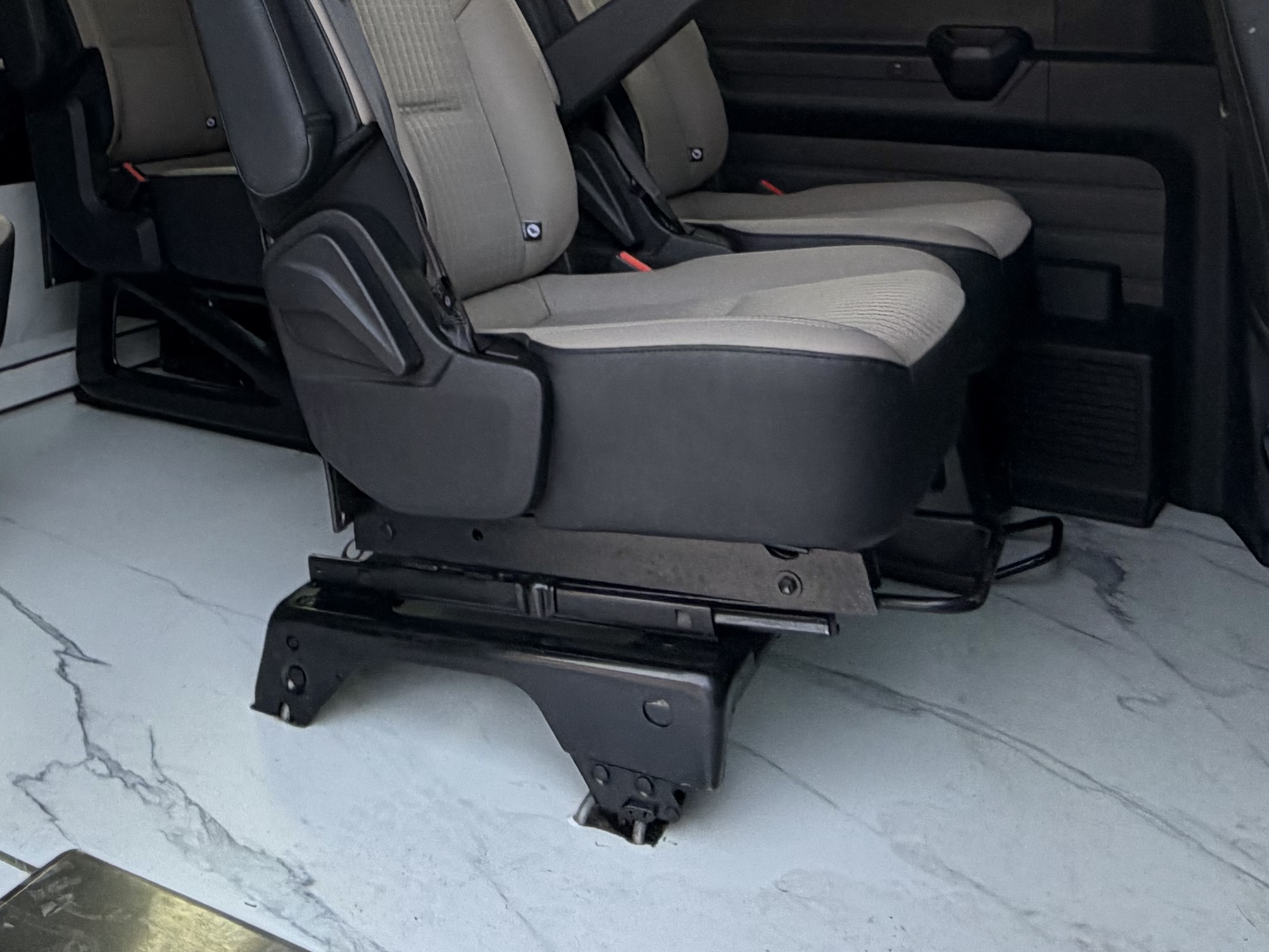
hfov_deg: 46.9
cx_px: 291
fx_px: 1393
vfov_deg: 34.6
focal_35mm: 38
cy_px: 17
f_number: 2.2
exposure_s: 1/121
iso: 50
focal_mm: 2.22
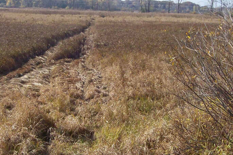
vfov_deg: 19.5
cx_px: 120
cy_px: 67
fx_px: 453
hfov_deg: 28.8
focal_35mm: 70
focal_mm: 6
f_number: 4.8
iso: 80
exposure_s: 1/557
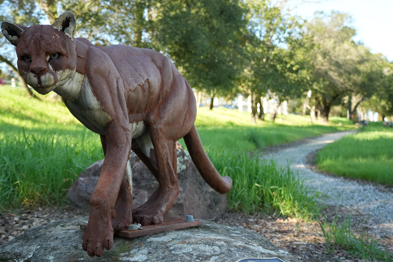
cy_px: 151
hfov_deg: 36.7
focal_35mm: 54
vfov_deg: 25.0
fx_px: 589
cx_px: 155
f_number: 4.5
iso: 1000
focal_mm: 44
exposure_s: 1/640
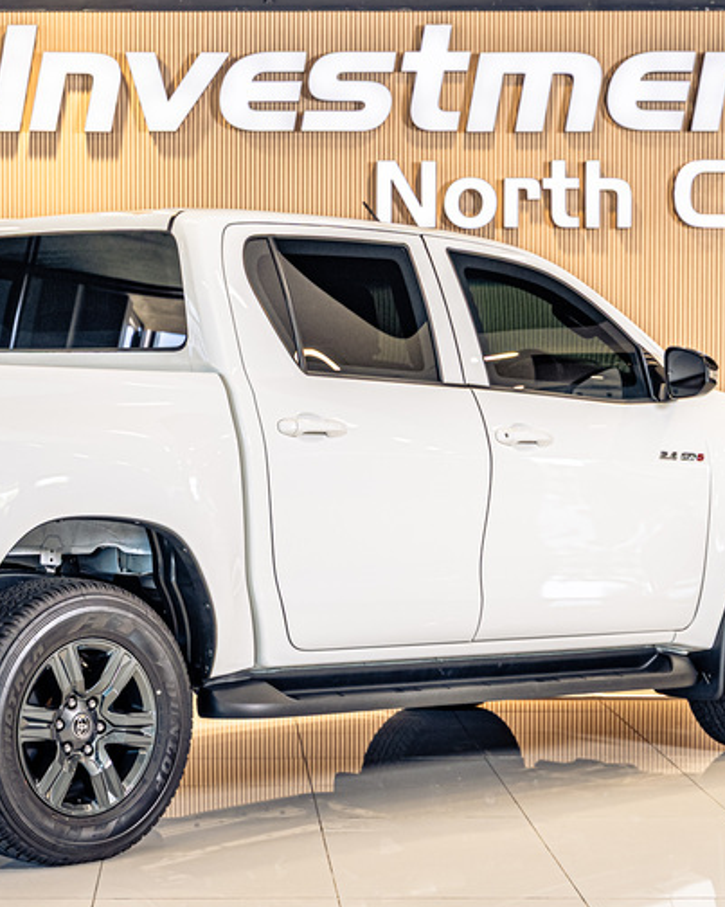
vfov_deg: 19.4
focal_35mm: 99
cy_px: 461
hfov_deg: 15.5
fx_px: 2656
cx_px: 217
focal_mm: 52
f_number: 4
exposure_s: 1/125
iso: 640
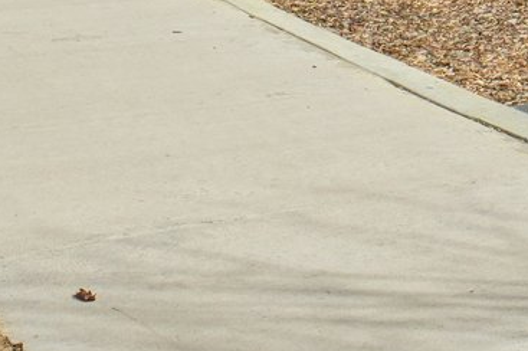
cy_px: -288
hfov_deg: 13.9
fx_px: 1964
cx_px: 892
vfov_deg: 9.7
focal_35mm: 134
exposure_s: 1/2000
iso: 400
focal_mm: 16
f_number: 8
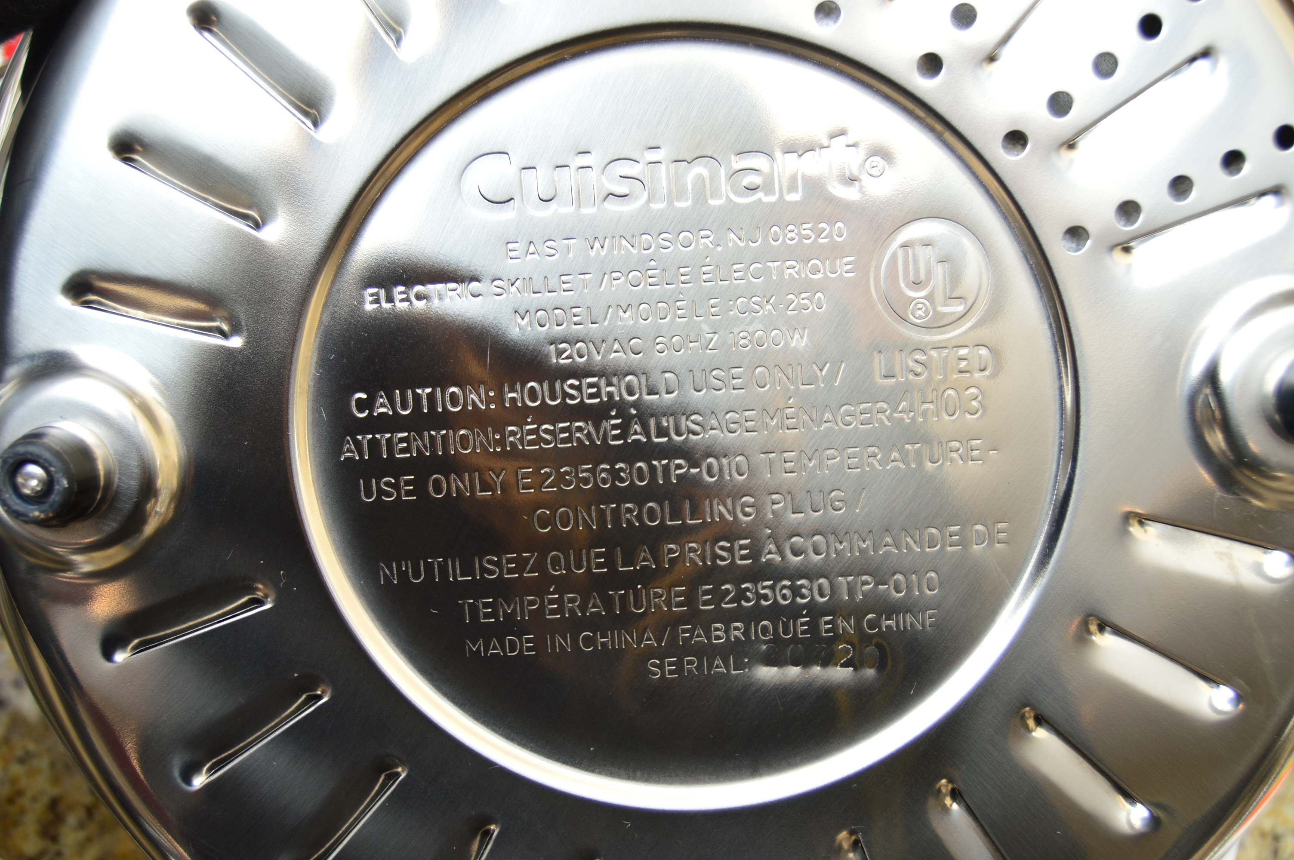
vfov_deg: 34.1
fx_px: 1401
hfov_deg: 49.6
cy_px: 430
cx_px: 647
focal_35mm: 39
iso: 200
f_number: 4
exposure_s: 1/160
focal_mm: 26
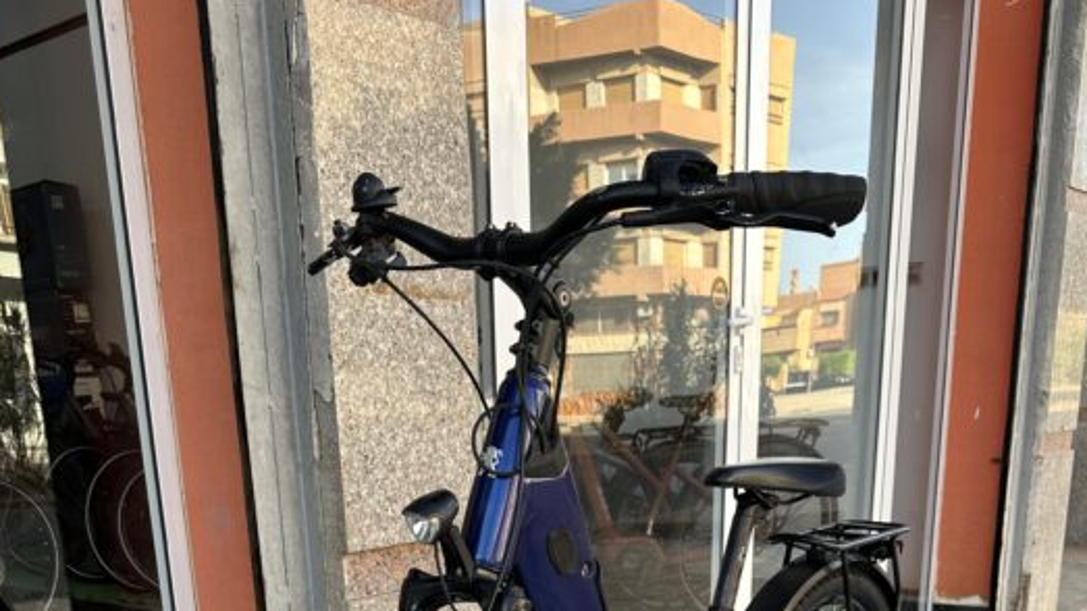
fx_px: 1153
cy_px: 761
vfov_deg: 26.0
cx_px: 505
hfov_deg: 50.4
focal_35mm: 40
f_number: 1.78
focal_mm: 6.86
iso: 80
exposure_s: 1/421
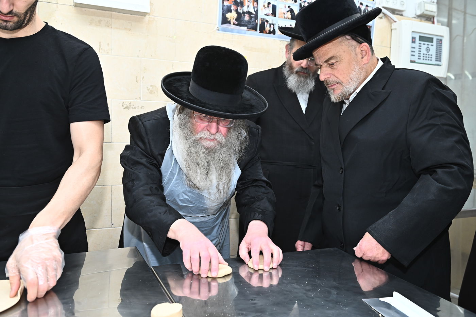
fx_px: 423
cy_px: 158
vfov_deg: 41.1
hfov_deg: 58.7
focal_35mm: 32
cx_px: 238
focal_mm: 32
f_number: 5
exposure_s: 1/200
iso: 1250
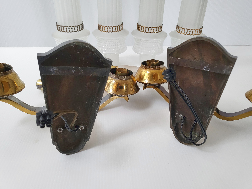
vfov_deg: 53.1
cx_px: 126
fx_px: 189
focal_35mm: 26
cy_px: 94
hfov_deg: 67.3
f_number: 1.8
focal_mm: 4.25
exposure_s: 1/40
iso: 200
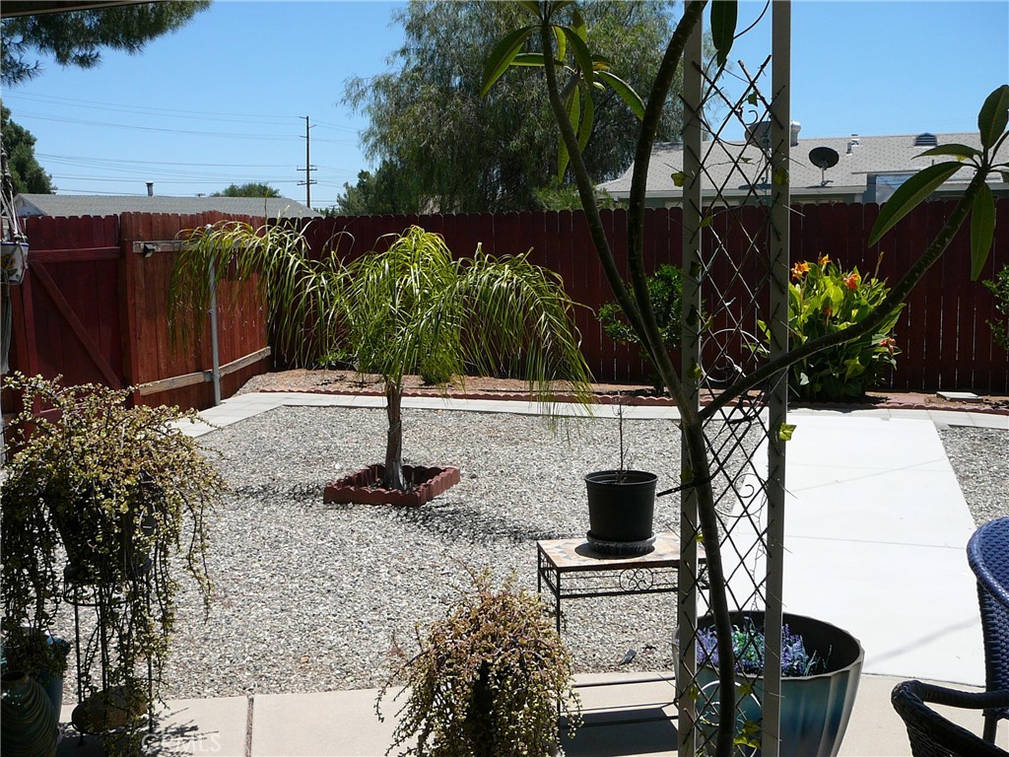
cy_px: 378
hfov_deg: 52.6
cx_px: 504
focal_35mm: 35
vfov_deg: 40.7
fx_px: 1020
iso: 80
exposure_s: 1/400
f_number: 5
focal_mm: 5.2
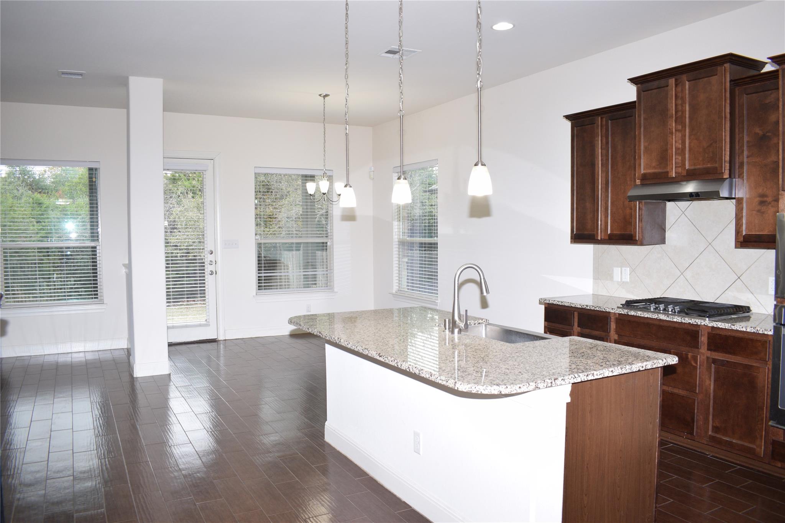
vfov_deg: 47.9
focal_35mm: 27
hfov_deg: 67.4
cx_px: 392
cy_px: 262
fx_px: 589
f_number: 5
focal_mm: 18
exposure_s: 1/100
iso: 400
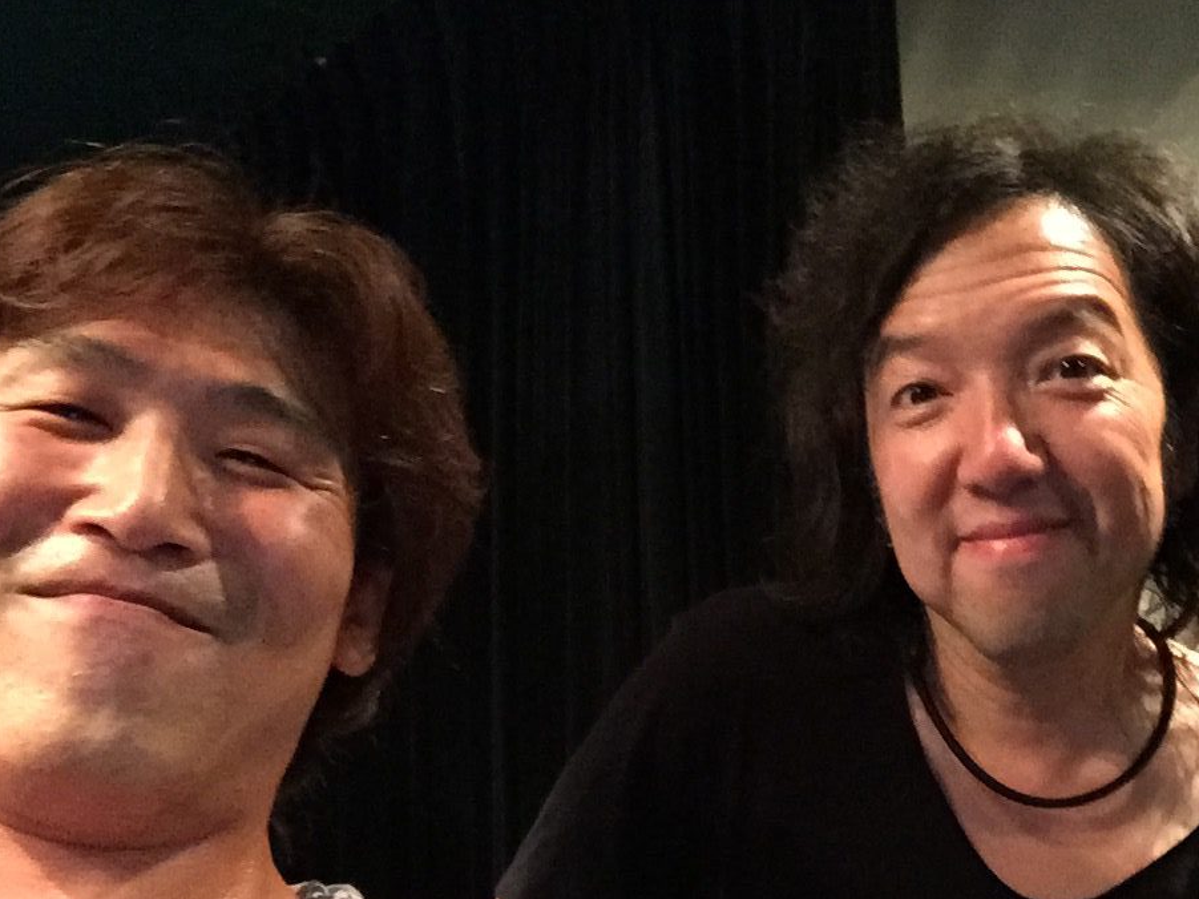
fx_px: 1524
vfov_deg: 32.4
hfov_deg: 42.3
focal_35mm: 44
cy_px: 634
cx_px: 816
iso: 640
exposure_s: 1/15
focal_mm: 2.65
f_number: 2.2
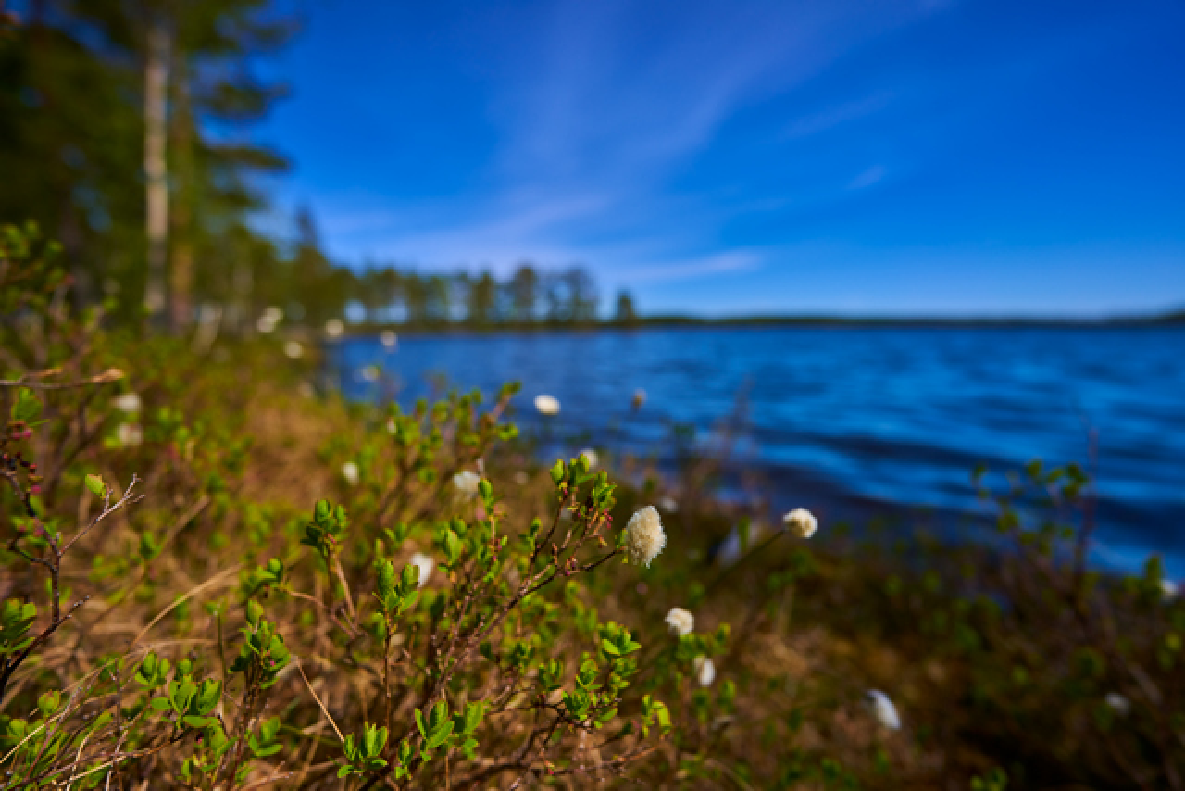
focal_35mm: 14
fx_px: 461
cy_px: 396
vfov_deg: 81.2
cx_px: 592
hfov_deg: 104.2
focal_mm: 14
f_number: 2
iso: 100
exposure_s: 1/5000
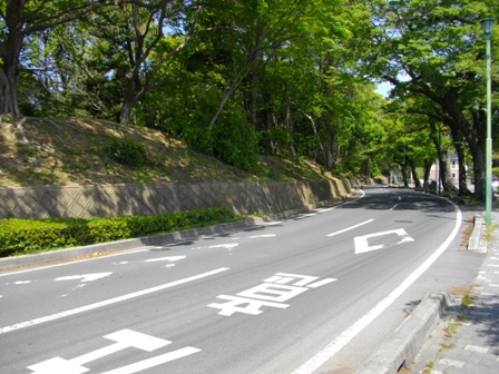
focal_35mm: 32
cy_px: 187
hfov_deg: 56.8
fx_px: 461
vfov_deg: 44.2
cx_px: 250
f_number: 2.9
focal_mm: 5.7
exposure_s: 1/800
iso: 100
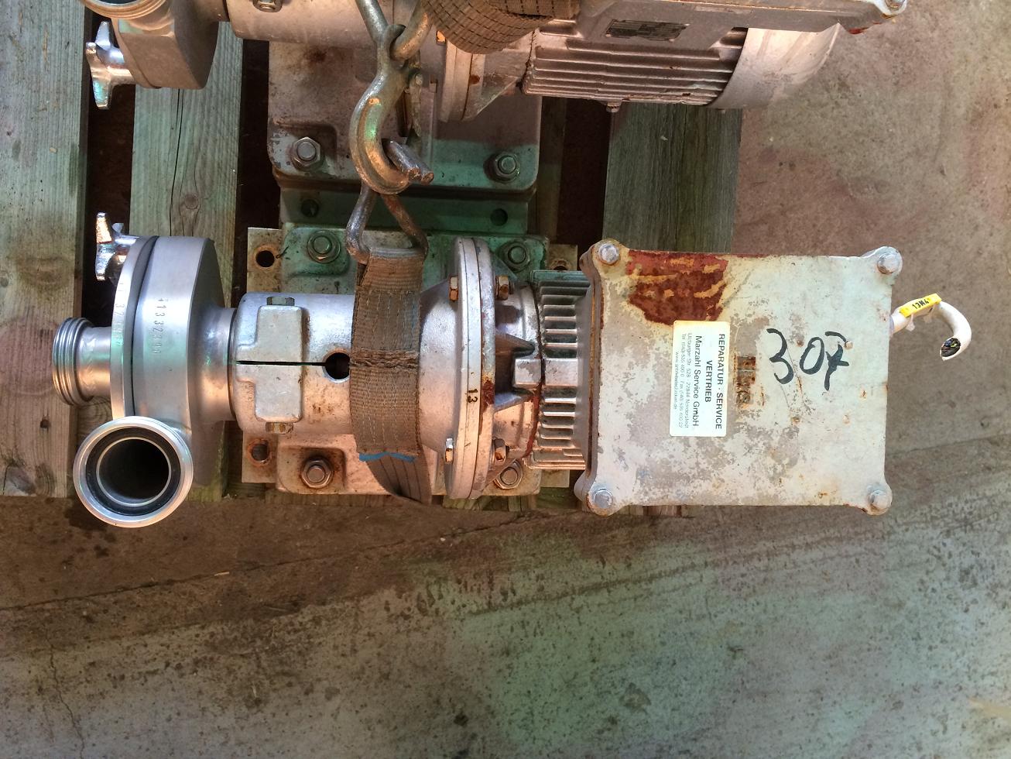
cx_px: 506
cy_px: 380
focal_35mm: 29
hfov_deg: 61.7
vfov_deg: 48.2
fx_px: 847
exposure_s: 1/30
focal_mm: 4.15
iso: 125
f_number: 2.2
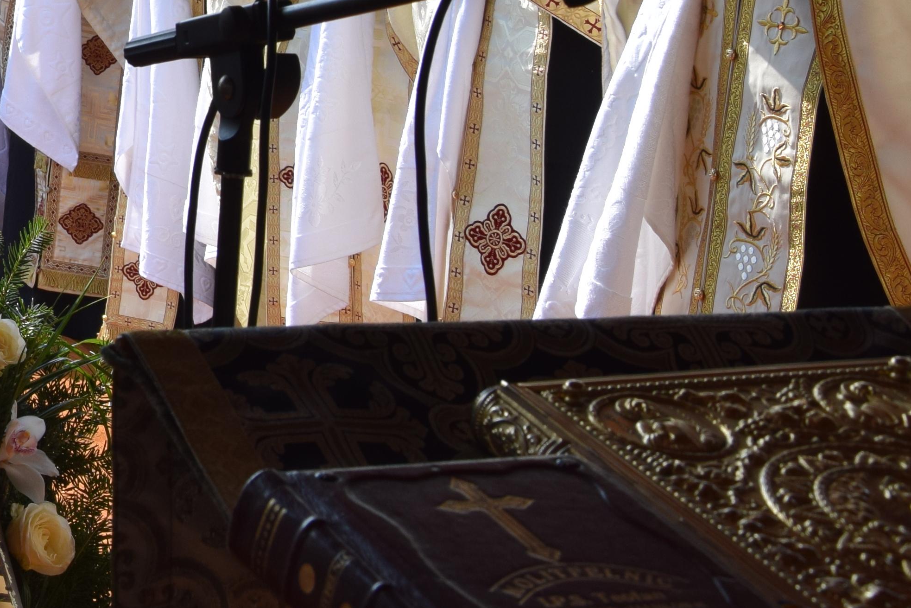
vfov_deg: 11.3
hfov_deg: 16.0
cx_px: -386
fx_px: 3011
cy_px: -136
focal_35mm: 119
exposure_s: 1/320
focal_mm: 26
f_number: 9
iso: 200
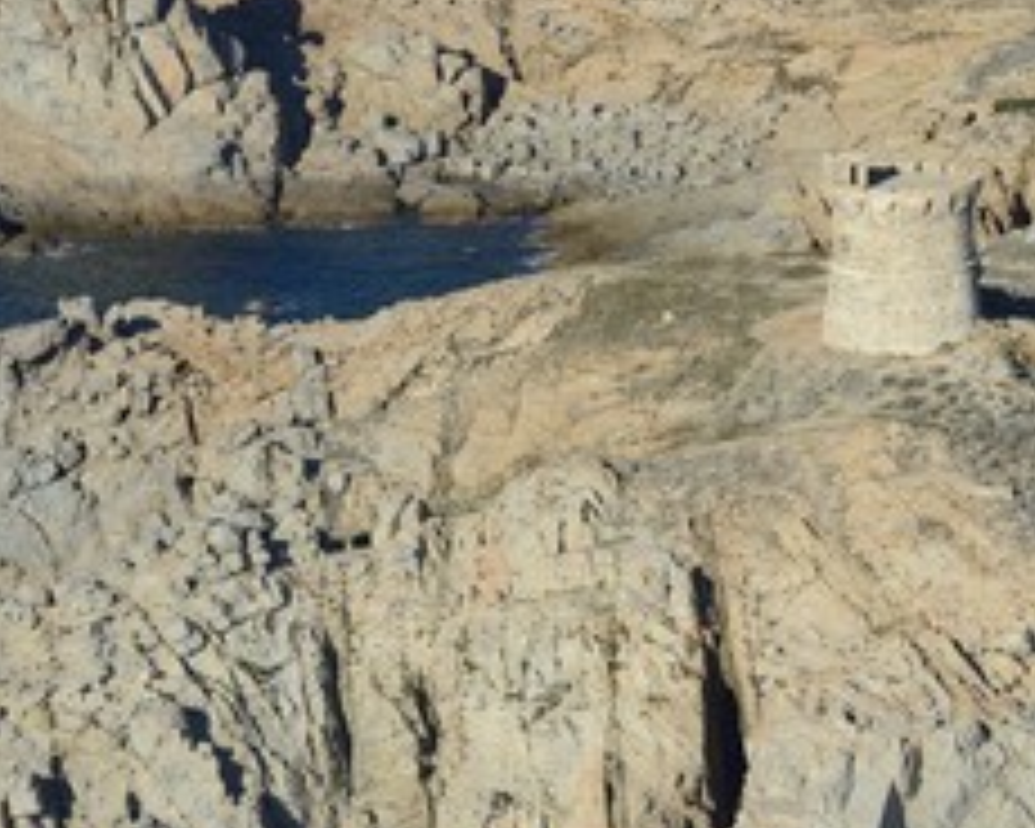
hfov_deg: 6.3
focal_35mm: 309
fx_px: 9465
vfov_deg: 5.0
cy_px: 585
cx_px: 864
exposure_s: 1/1000
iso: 400
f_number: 10
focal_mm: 180
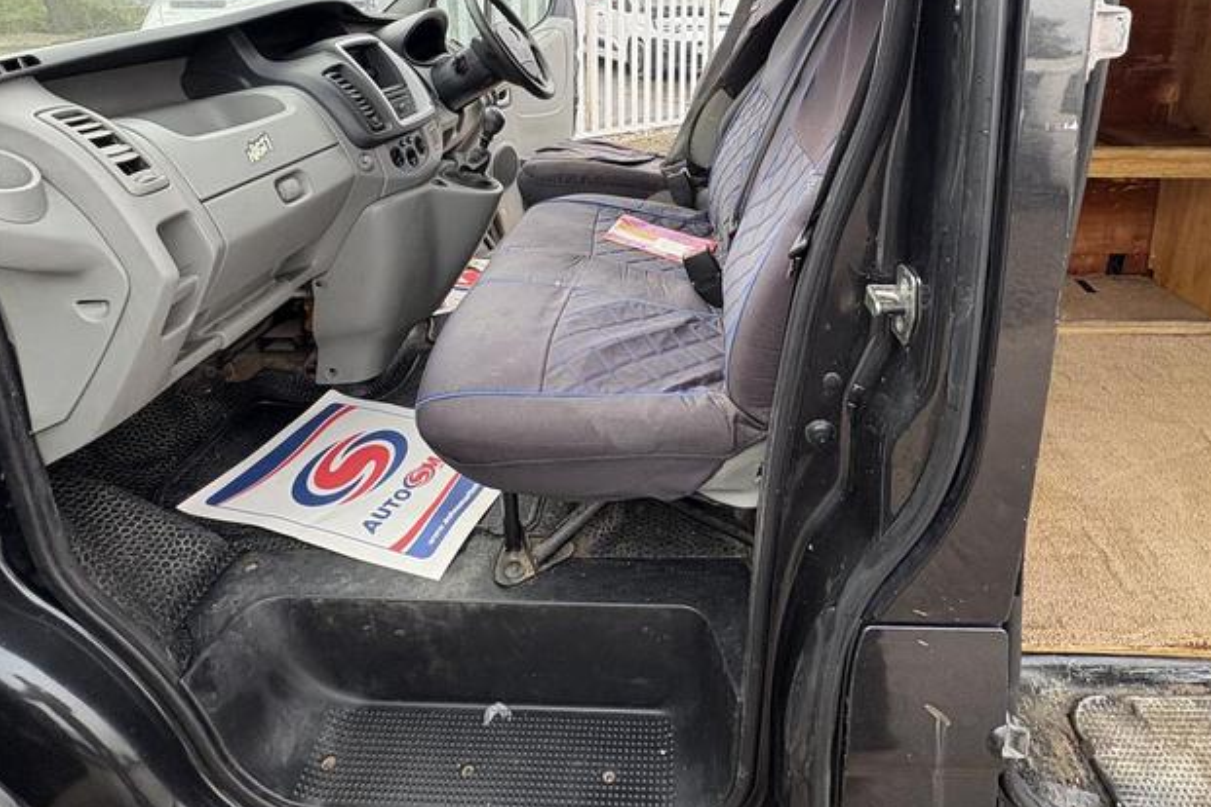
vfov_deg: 55.3
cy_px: 162
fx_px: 706
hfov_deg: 81.1
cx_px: 647
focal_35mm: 21
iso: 64
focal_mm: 2.22
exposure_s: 1/99
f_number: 2.2
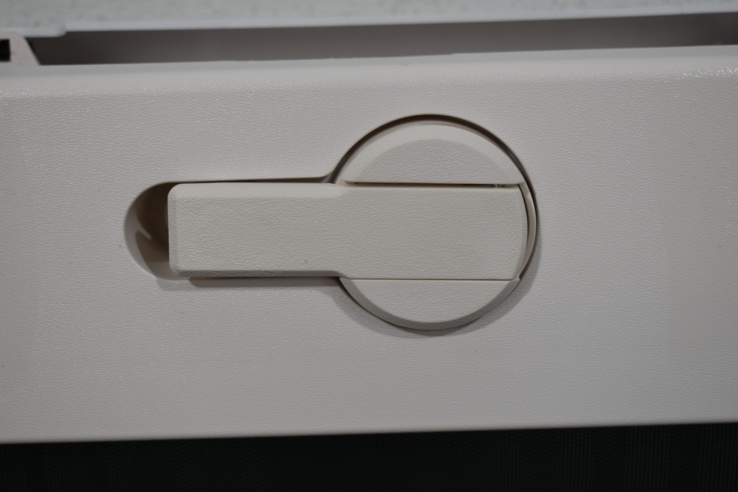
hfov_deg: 35.1
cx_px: 369
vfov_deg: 23.8
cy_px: 246
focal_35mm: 57
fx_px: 1168
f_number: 5.6
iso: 200
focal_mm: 38
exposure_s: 1/125
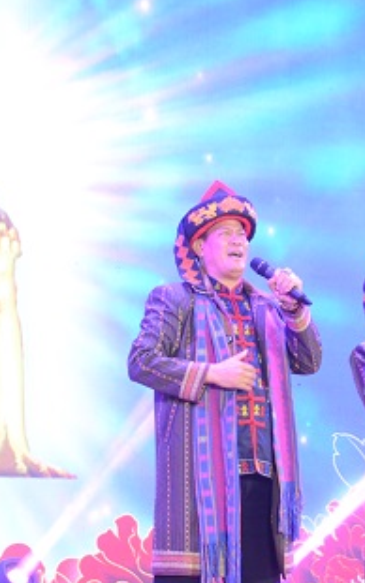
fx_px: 2735
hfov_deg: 7.6
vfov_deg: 12.2
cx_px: 137
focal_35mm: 172
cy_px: 315
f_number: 5
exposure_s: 1/50
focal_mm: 50
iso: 1250
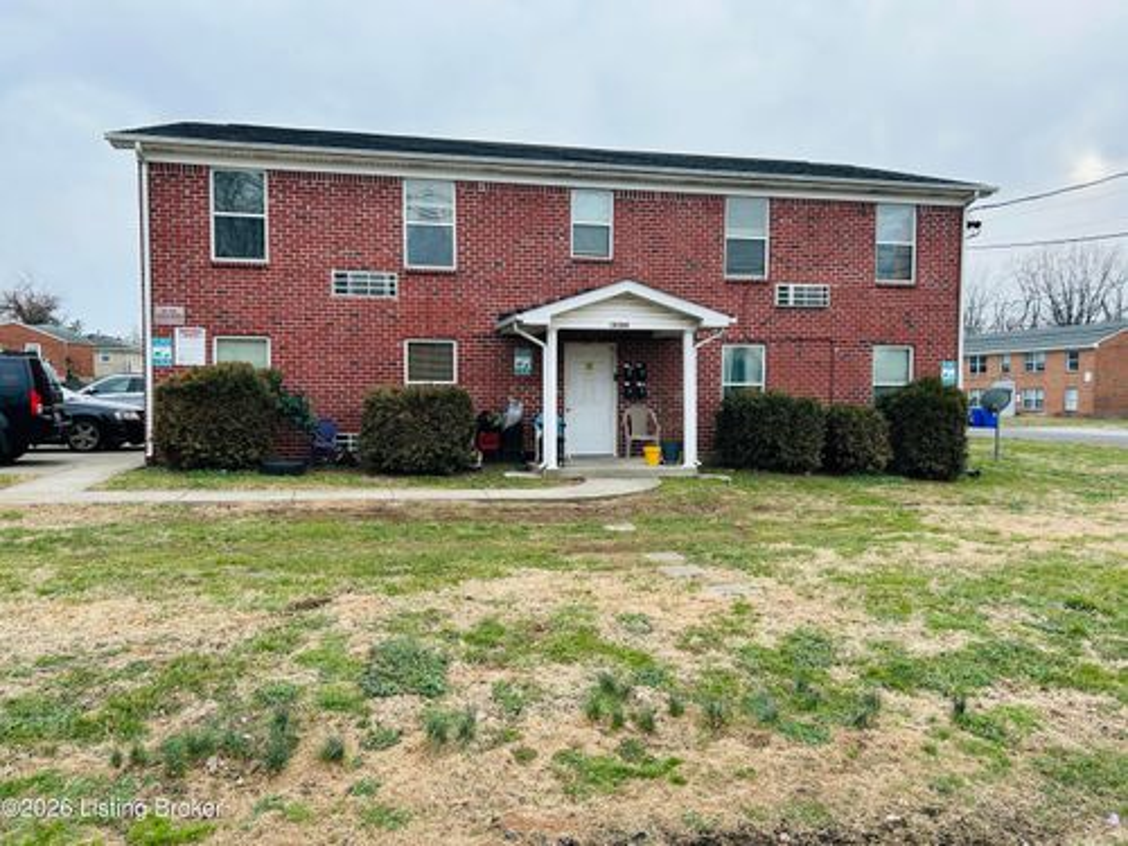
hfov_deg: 67.3
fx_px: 847
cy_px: 423
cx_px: 564
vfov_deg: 53.1
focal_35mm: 26
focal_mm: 5.7
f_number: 1.5
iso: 50
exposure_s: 1/387
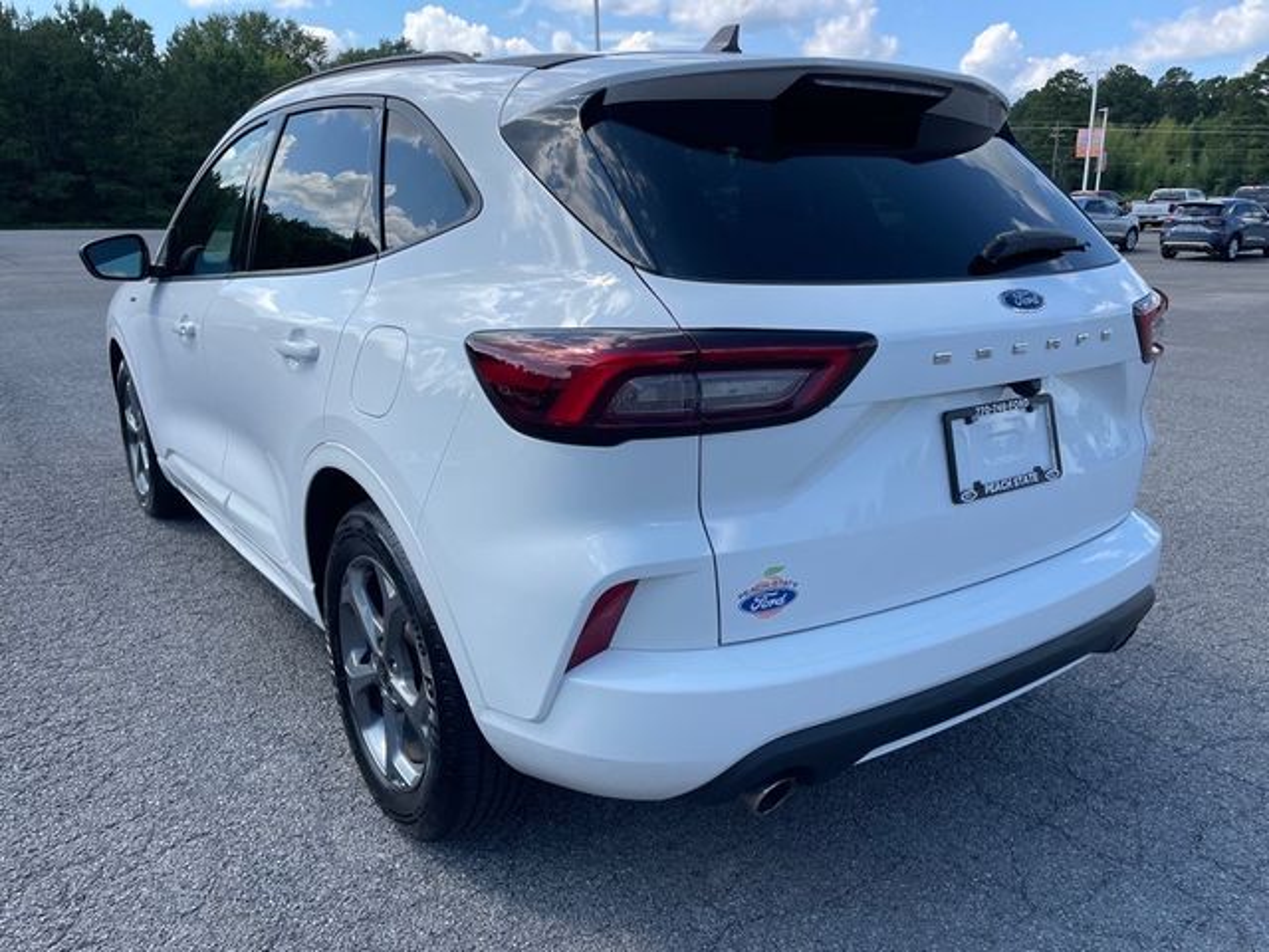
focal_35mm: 26
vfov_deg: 53.1
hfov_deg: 67.3
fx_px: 953
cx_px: 634
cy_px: 476
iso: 32
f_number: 1.6
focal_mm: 4.2
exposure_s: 1/1618
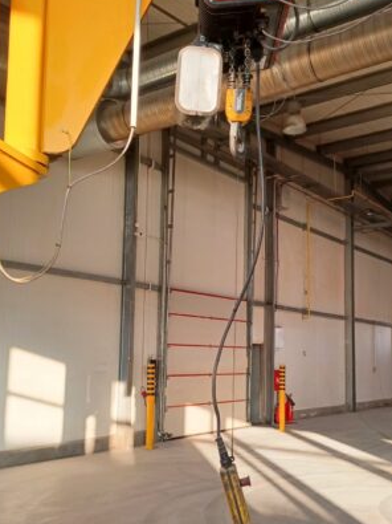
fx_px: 574
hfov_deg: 37.6
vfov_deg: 48.9
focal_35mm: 38
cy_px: 296
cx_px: 222
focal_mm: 4.6
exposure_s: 1/50
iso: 50
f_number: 1.8
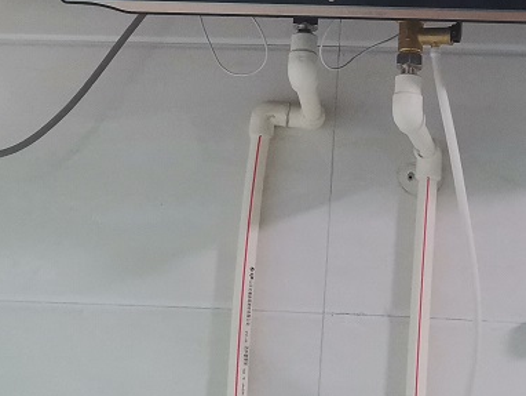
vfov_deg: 21.0
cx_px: 350
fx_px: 1034
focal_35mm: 68
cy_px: 14
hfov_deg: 28.4
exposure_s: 1/33.3
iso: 400
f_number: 1.8
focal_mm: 5.5
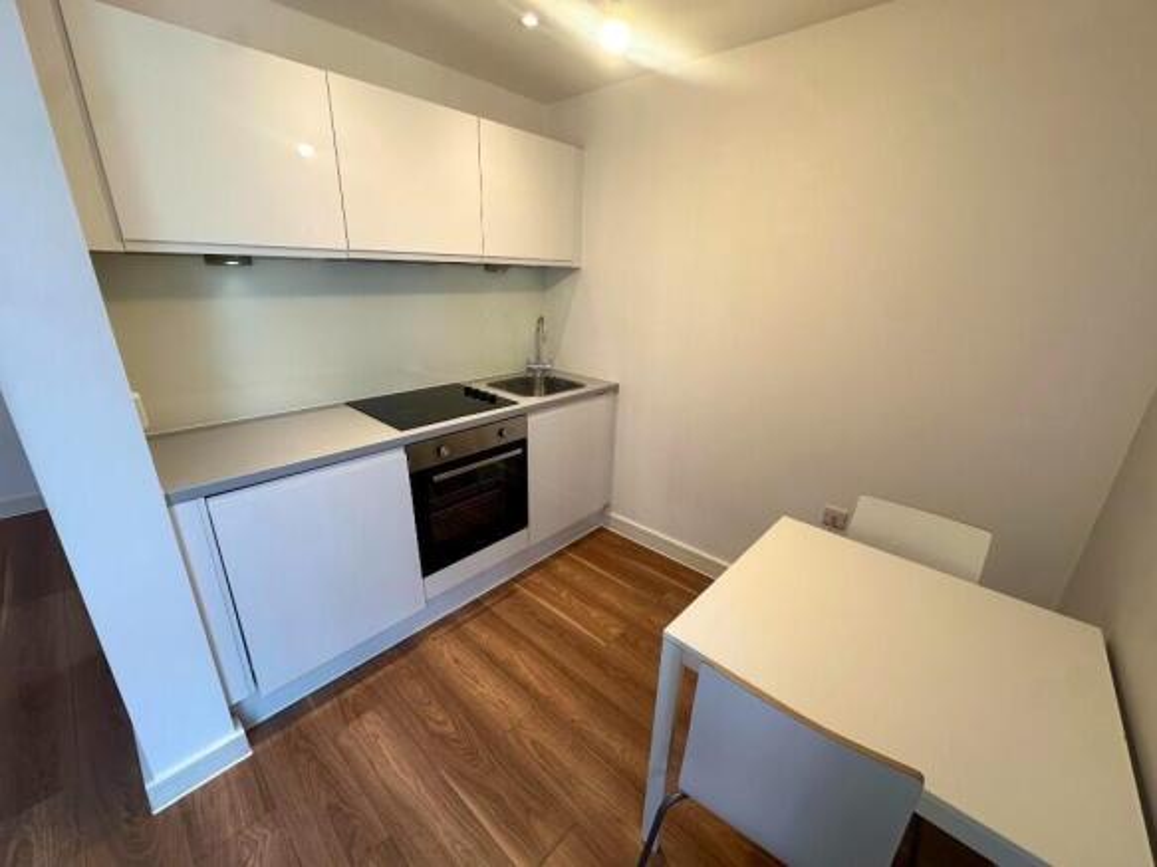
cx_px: 578
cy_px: 434
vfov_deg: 85.7
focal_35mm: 14
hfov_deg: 102.1
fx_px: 468
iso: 160
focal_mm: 2.22
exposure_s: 1/100
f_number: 2.2
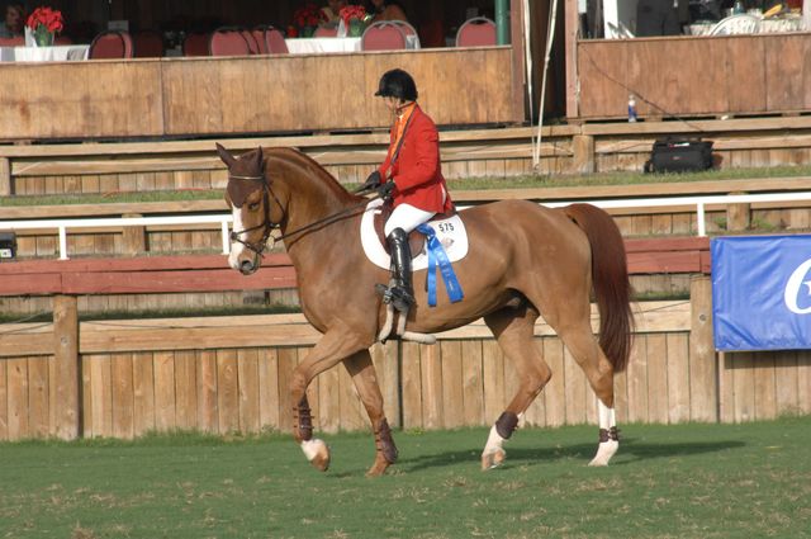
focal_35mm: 300
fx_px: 6750
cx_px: 406
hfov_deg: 6.9
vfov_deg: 4.6
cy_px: 270
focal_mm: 200
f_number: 11
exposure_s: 1/400
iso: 400
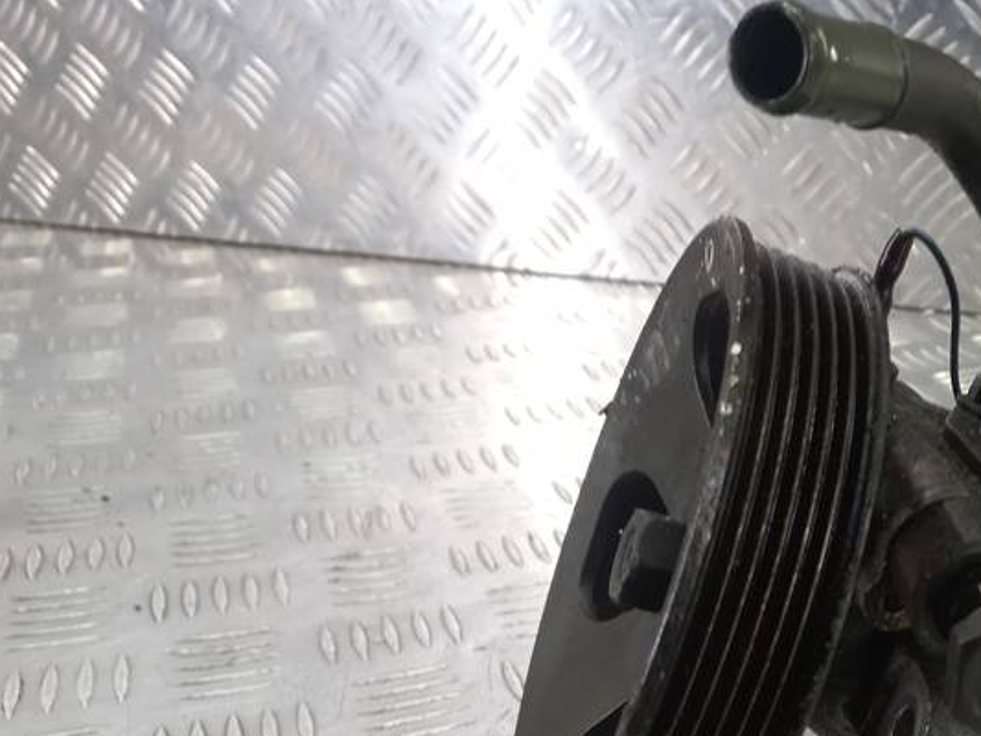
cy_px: 631
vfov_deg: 29.3
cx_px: 917
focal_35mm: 48
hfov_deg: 36.7
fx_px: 1361
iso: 100
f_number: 1.8
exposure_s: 1/50
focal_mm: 4.6
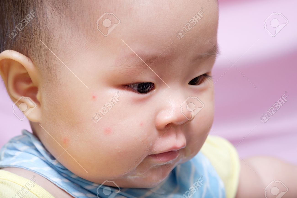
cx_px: 148
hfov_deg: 22.6
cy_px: 99
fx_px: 742
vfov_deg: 15.2
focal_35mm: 90
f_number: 5.6
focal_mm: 60
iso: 200
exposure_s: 1/160
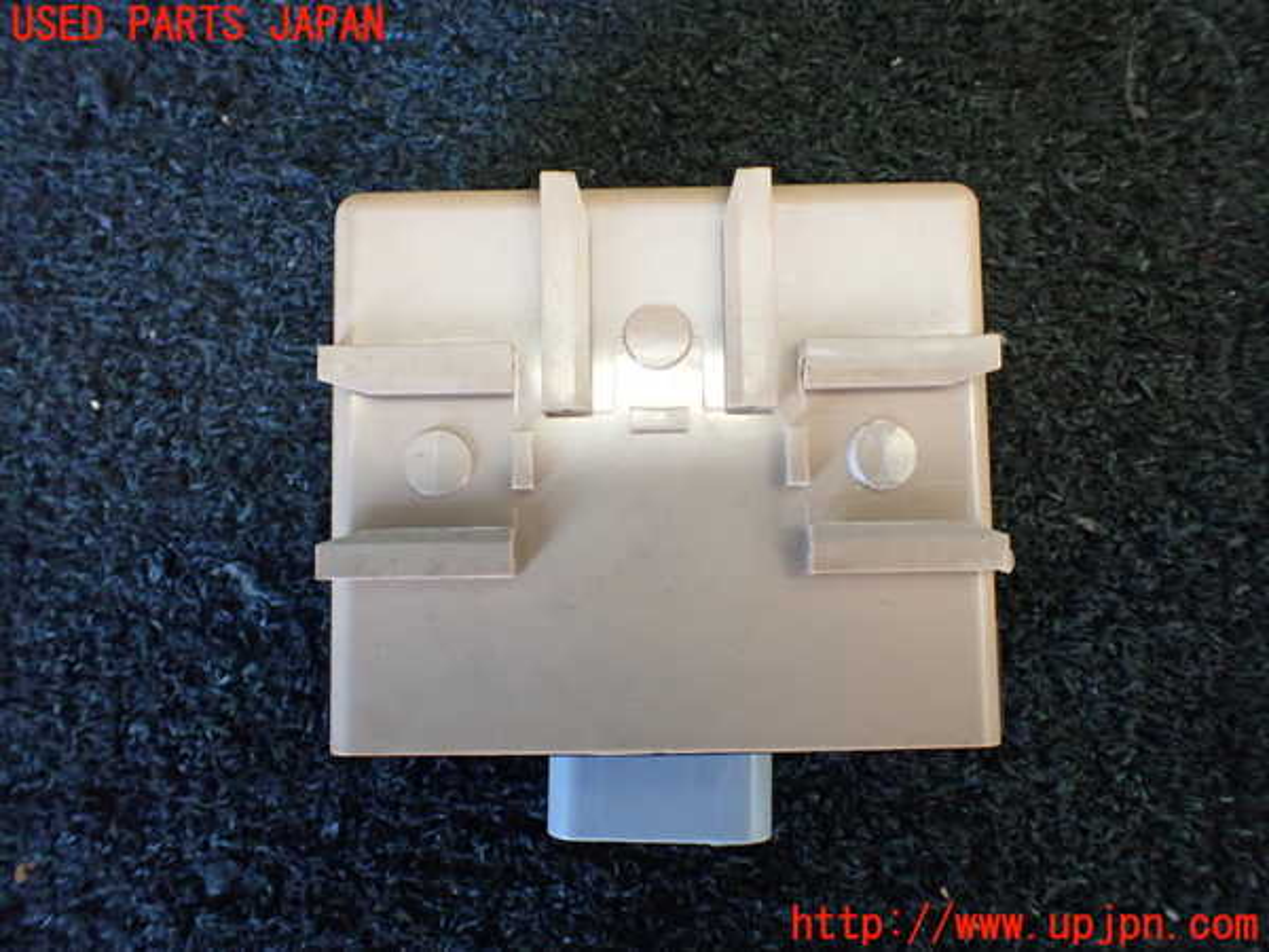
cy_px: 476
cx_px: 634
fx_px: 1100
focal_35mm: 30
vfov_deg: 46.8
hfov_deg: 60.0
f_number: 2.3
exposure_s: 1/100
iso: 800
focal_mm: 5.4
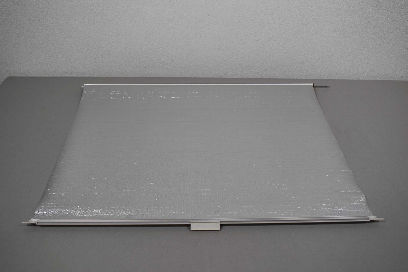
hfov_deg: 53.1
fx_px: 408
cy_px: 136
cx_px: 204
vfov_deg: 36.9
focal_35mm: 36
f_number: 5.6
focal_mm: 24
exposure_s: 1/125
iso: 280
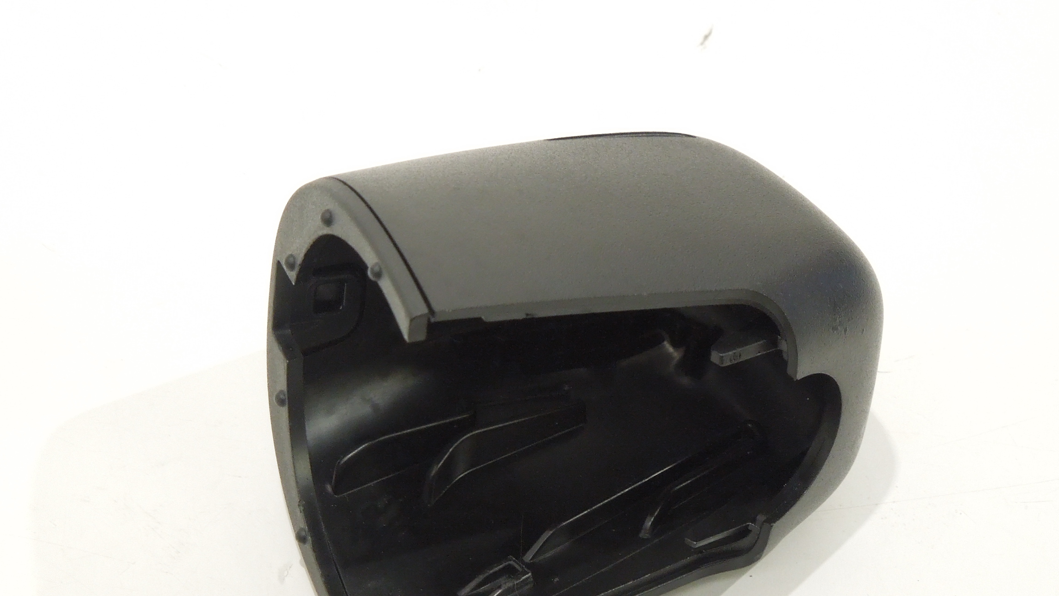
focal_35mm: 147
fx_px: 4128
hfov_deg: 14.6
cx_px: 548
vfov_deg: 8.2
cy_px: 441
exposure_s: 1/25
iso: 500
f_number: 4.8
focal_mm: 21.5
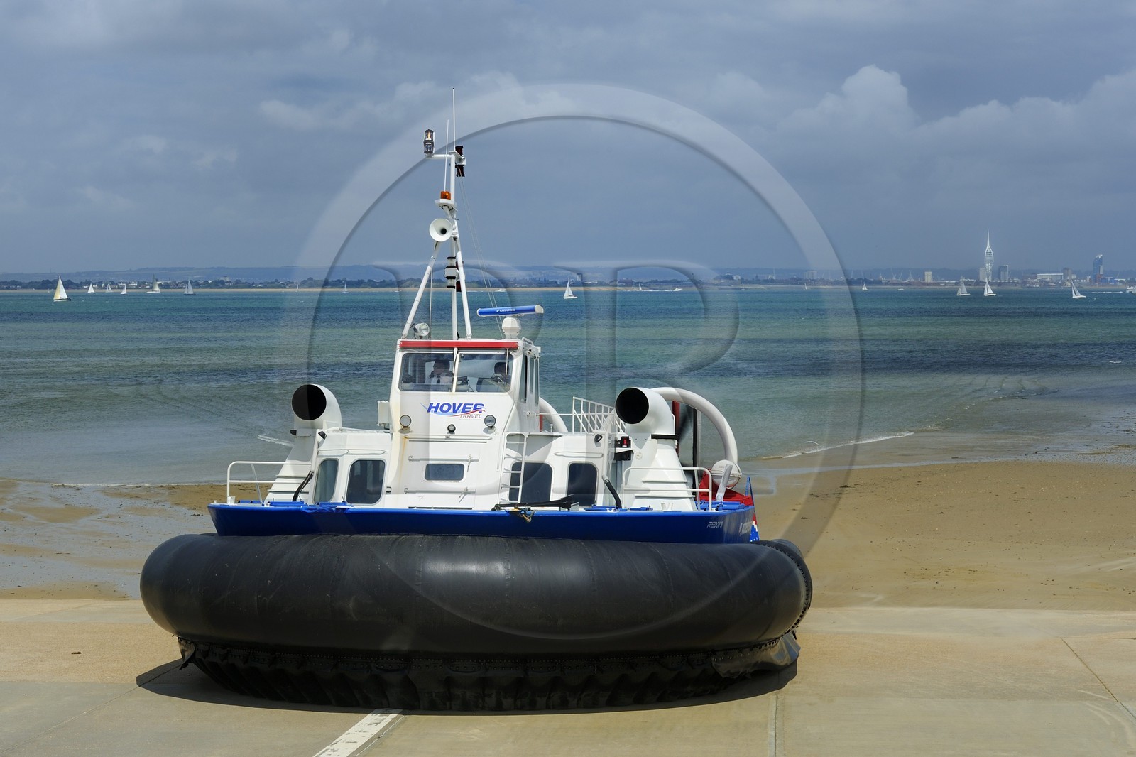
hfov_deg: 28.8
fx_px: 2208
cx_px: 568
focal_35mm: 70
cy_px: 378
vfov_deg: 19.4
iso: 200
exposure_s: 1/400
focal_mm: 70
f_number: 13
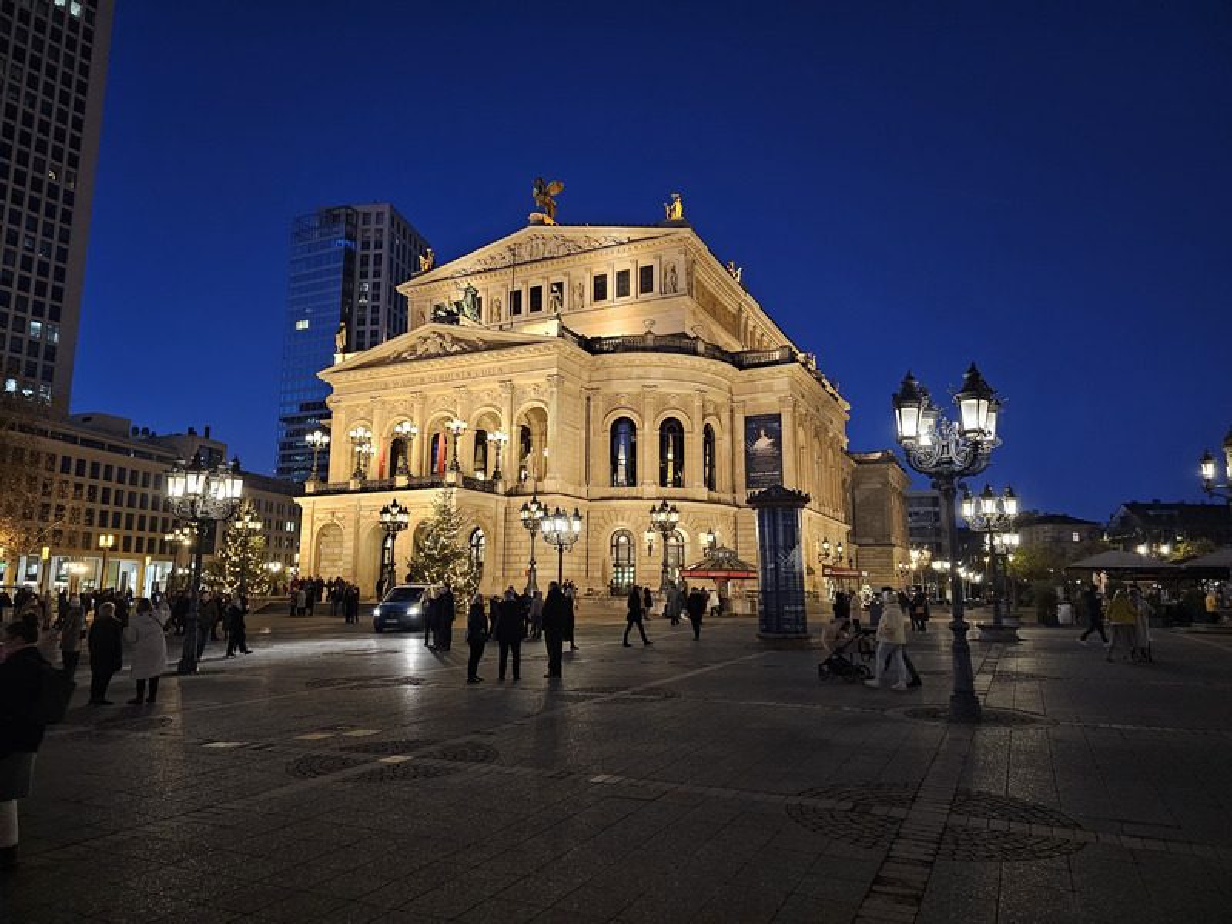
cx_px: 616
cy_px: 462
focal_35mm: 23
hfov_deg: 73.9
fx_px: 819
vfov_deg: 58.9
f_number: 1.7
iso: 640
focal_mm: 6.3
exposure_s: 1/30
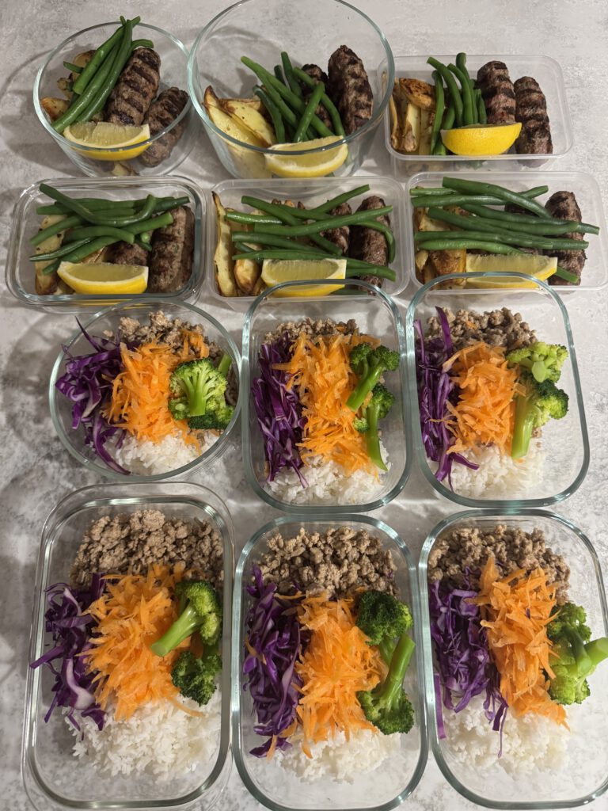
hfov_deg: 56.8
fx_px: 562
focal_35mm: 24
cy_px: 406
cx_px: 304
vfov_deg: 71.6
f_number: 1.78
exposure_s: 1/50
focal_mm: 6.76
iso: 400
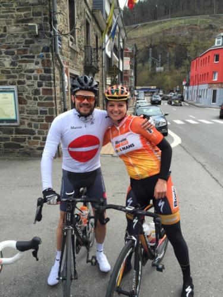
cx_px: 112
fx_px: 249
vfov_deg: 61.7
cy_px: 148
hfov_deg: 48.2
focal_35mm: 29
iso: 32
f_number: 2.2
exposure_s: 1/430
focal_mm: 4.15
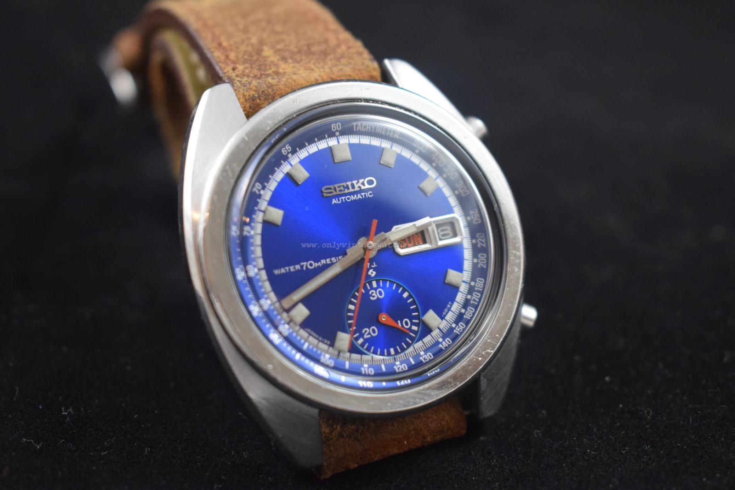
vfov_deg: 22.6
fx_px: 1225
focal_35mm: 60
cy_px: 245
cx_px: 368
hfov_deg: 33.4
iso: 2200
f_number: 4.8
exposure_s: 1/125
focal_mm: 40
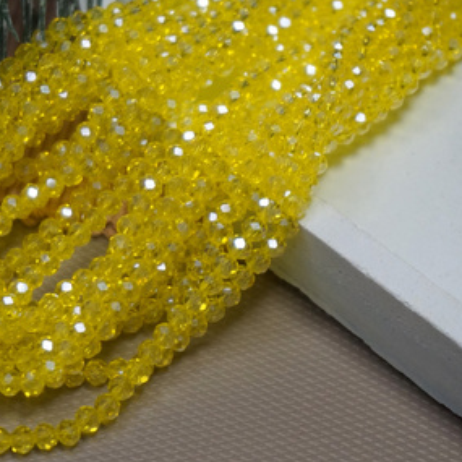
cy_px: 232
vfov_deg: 19.2
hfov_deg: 19.1
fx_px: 1369
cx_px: 146
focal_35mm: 91
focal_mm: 45
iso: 1250
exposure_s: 1/80
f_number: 5.6
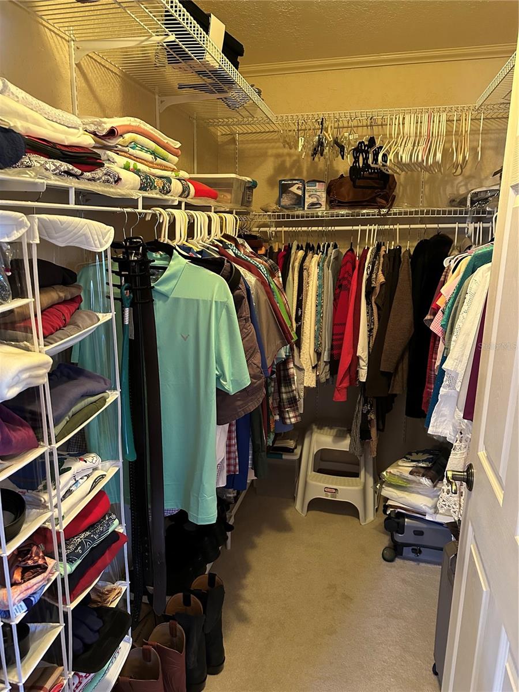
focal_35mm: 24
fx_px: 480
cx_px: 260
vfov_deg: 71.6
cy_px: 346
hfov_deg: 56.8
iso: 640
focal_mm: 6.86
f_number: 1.78
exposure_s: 1/40
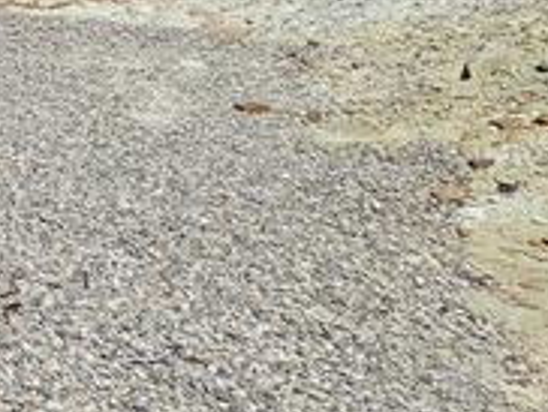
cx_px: -780
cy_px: -195
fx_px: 1157
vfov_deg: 18.1
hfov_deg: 15.0
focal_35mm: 73
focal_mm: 2.2
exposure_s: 1/4820
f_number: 2.2
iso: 50
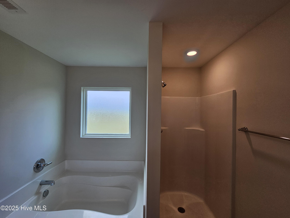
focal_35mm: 13
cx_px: 145
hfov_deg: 106.2
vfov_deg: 89.9
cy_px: 109
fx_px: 109
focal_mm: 2.2
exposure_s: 1/142
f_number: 2.2
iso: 50
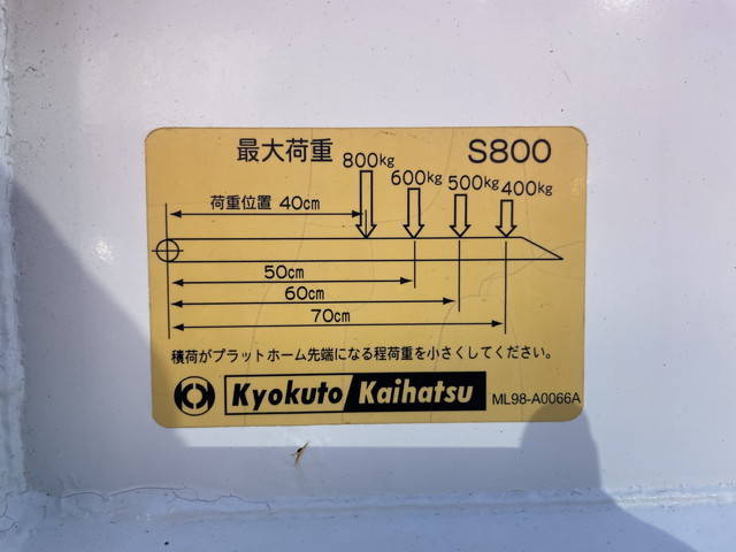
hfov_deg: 67.3
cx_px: 368
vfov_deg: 53.1
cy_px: 276
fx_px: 553
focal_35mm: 26
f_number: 1.6
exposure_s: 1/1276
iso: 32
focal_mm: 4.2
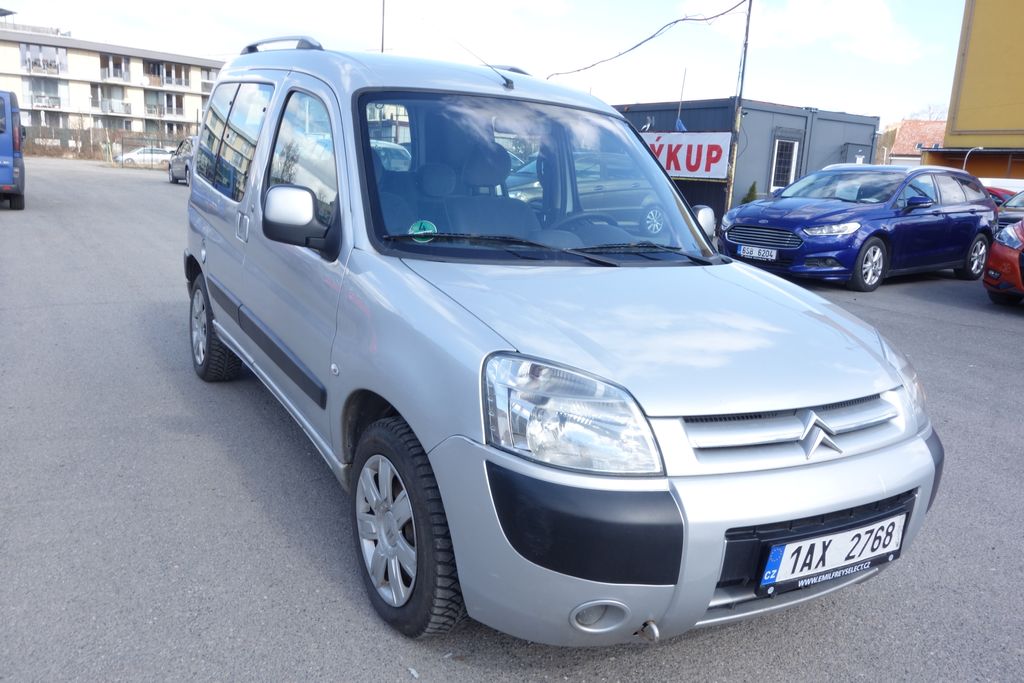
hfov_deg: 65.5
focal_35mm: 28
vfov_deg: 46.4
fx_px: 797
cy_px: 342
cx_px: 512
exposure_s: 1/30
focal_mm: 10.4
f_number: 11
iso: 125
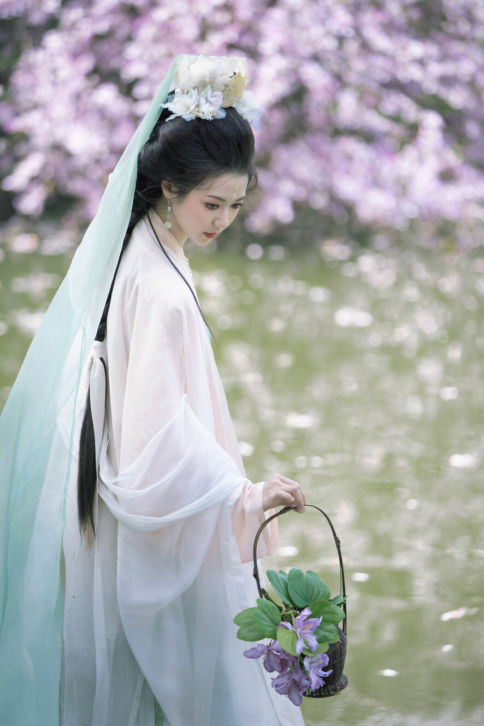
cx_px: 242
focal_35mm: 140
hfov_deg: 9.8
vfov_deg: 14.7
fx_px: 2823
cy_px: 363
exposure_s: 1/800
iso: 125
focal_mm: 140
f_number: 2.8
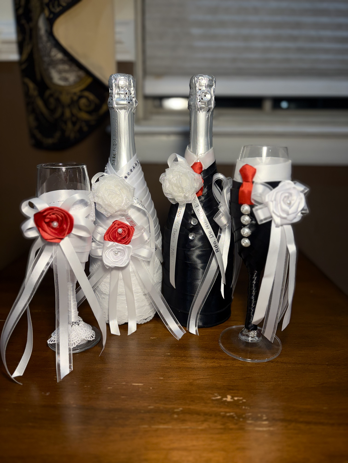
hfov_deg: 53.1
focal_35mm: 26
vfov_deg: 67.3
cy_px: 232
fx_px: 349
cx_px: 174
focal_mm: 5.96
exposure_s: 1/120
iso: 125
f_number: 1.6
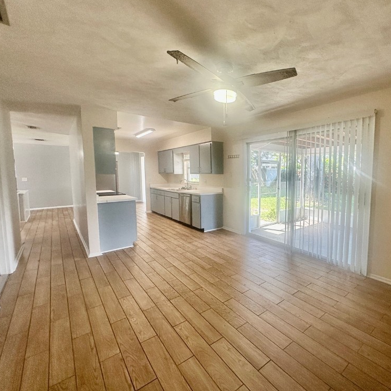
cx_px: 246
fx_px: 217
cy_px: 191
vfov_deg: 84.0
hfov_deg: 82.3
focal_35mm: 17
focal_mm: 2.22
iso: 125
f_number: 2.2
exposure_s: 1/120
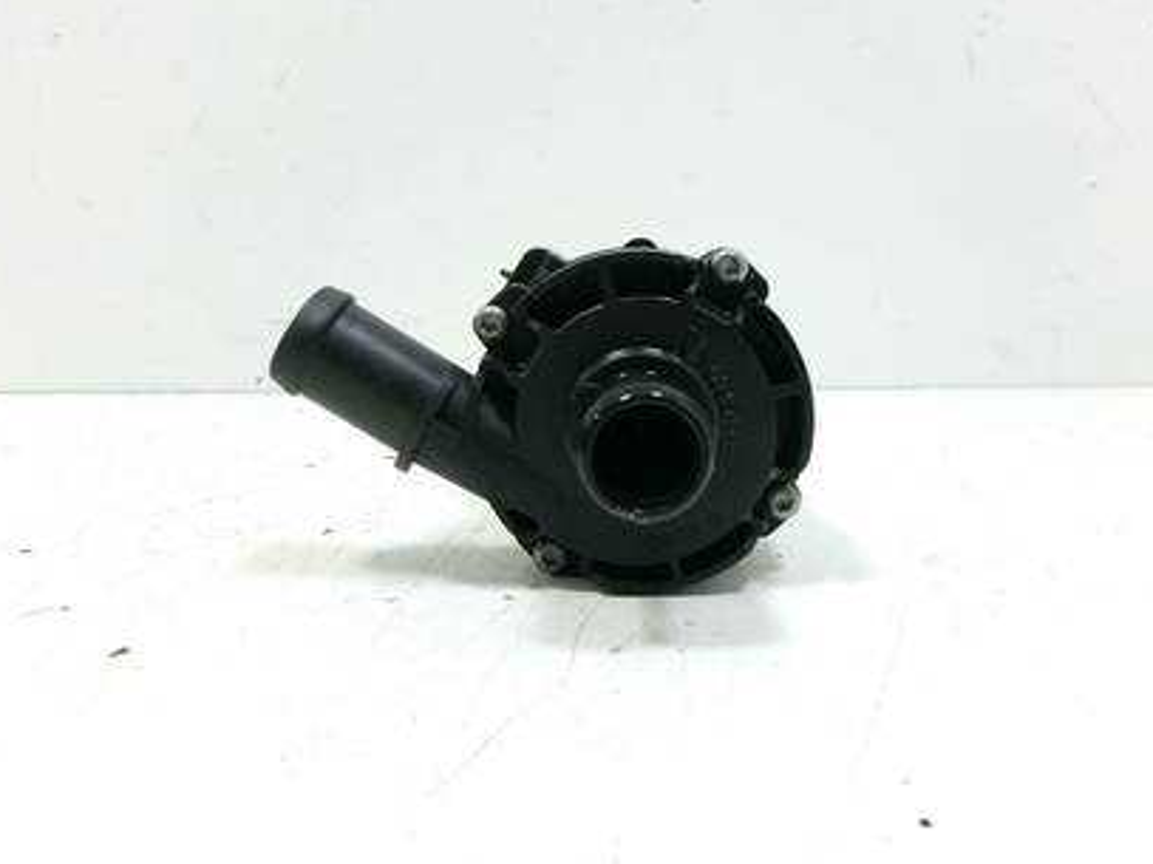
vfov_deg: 42.9
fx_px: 1099
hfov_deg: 55.4
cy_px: 388
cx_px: 598
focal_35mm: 33
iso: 264
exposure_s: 1/34
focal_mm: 5.1
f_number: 3.9
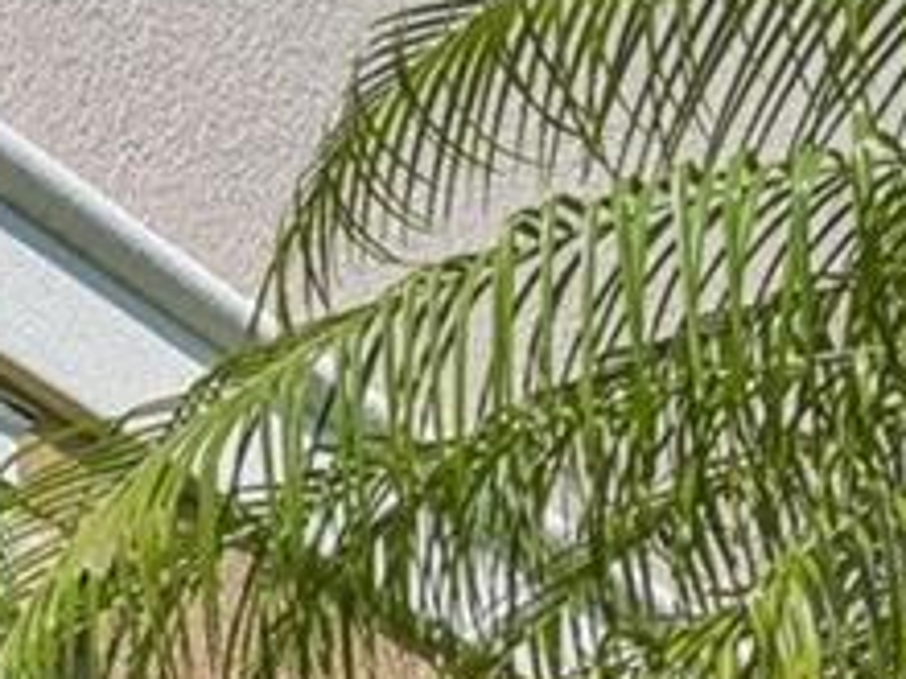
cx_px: -976
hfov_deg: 15.4
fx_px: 2565
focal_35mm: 98
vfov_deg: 11.2
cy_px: 1872
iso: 400
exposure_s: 1/1000
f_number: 8
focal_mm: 14
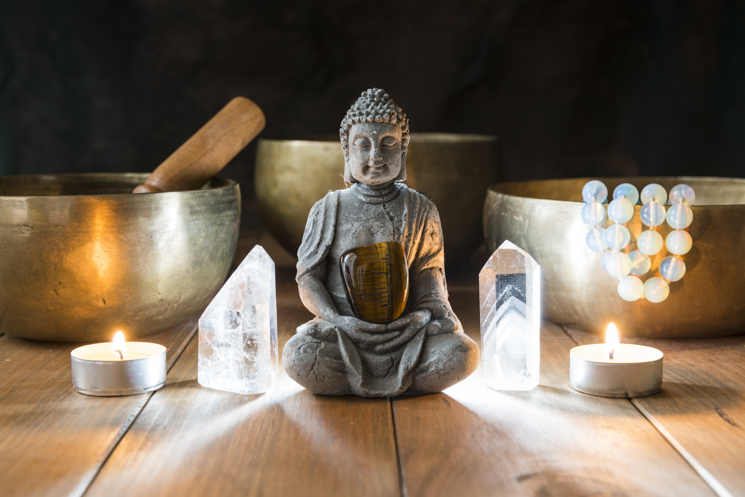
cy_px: 248
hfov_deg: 36.2
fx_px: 1138
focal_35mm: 55
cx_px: 372
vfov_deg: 24.6
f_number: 8
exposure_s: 3
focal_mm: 55
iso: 100
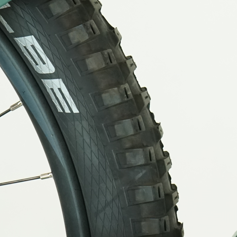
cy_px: 31
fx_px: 1216
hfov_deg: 10.8
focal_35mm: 157
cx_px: 345
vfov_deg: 11.1
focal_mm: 46
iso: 2500
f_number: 6.3
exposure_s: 1/200
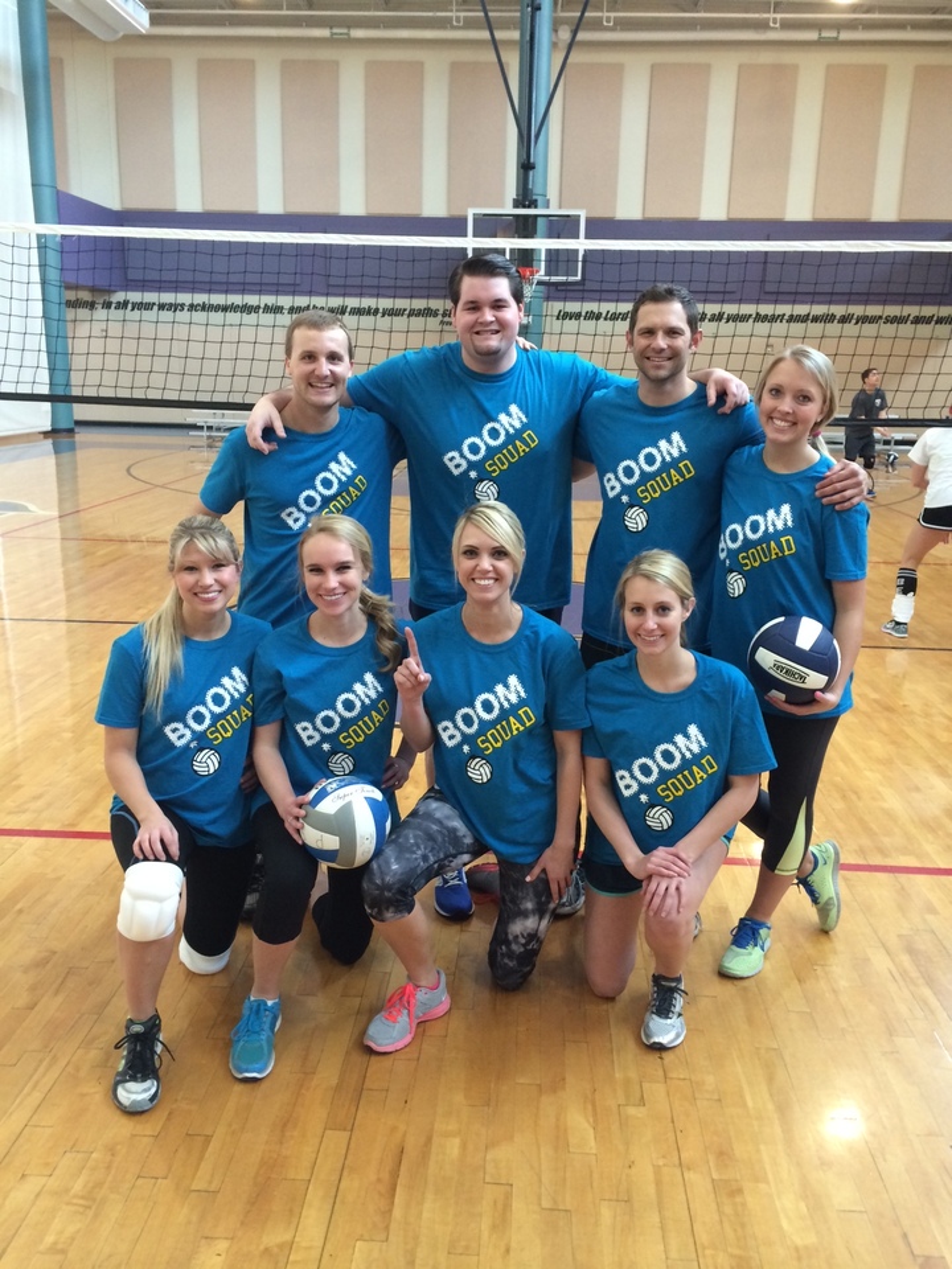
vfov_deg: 60.0
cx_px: 476
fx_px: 1100
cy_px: 634
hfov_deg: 46.8
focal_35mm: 30
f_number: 2.2
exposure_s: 1/30
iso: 160
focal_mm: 4.12
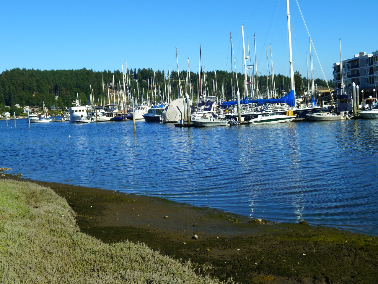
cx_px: 189
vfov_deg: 30.3
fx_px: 524
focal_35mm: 48
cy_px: 142
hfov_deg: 39.7
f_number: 4.3
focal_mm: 8.6
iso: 80
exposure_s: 1/500
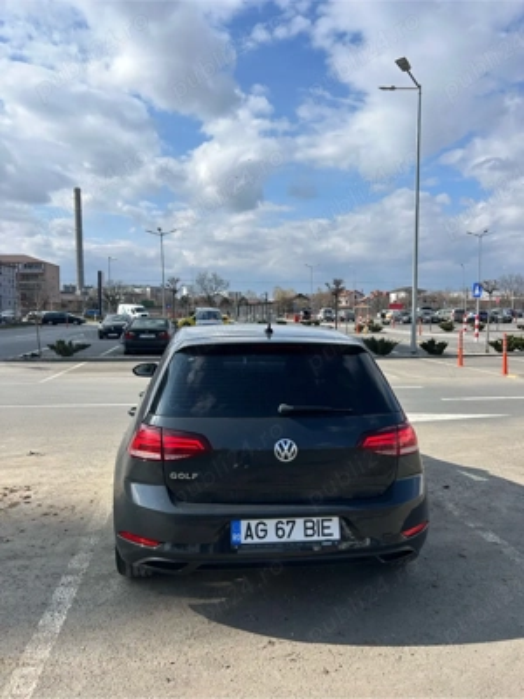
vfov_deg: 67.3
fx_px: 525
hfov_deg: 53.1
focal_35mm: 26
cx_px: 262
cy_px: 350
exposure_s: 1/5319
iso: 50
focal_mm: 5.7
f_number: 1.5
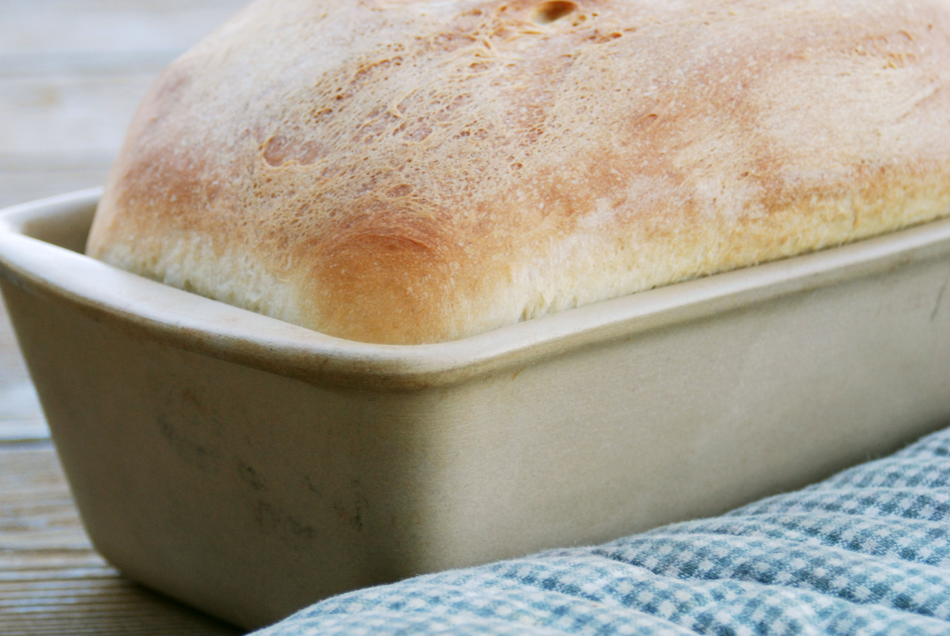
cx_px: 347
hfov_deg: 15.3
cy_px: 331
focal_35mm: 134
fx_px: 3540
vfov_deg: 10.3
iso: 400
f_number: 5.3
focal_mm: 70
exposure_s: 1/125
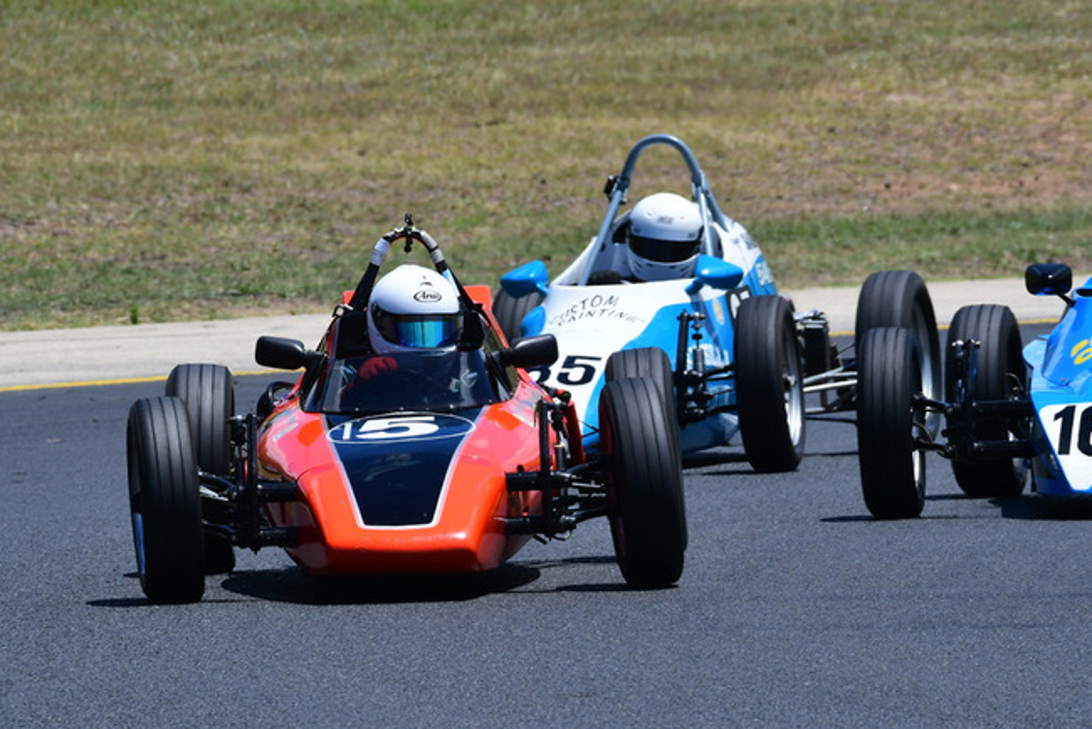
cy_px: 358
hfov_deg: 2.9
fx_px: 21272
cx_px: 652
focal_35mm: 701
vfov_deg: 2.0
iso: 320
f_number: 11
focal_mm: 380
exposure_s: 1/640
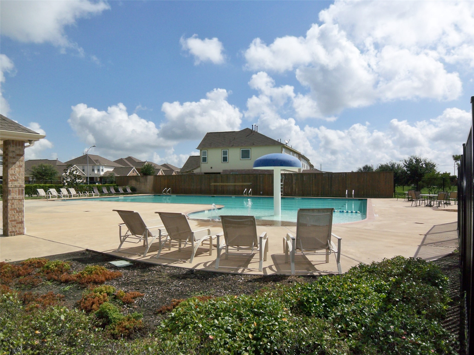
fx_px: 315
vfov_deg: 58.9
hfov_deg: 73.9
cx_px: 237
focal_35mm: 23
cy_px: 178
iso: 50
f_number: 5.6
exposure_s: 1/500
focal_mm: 3.8
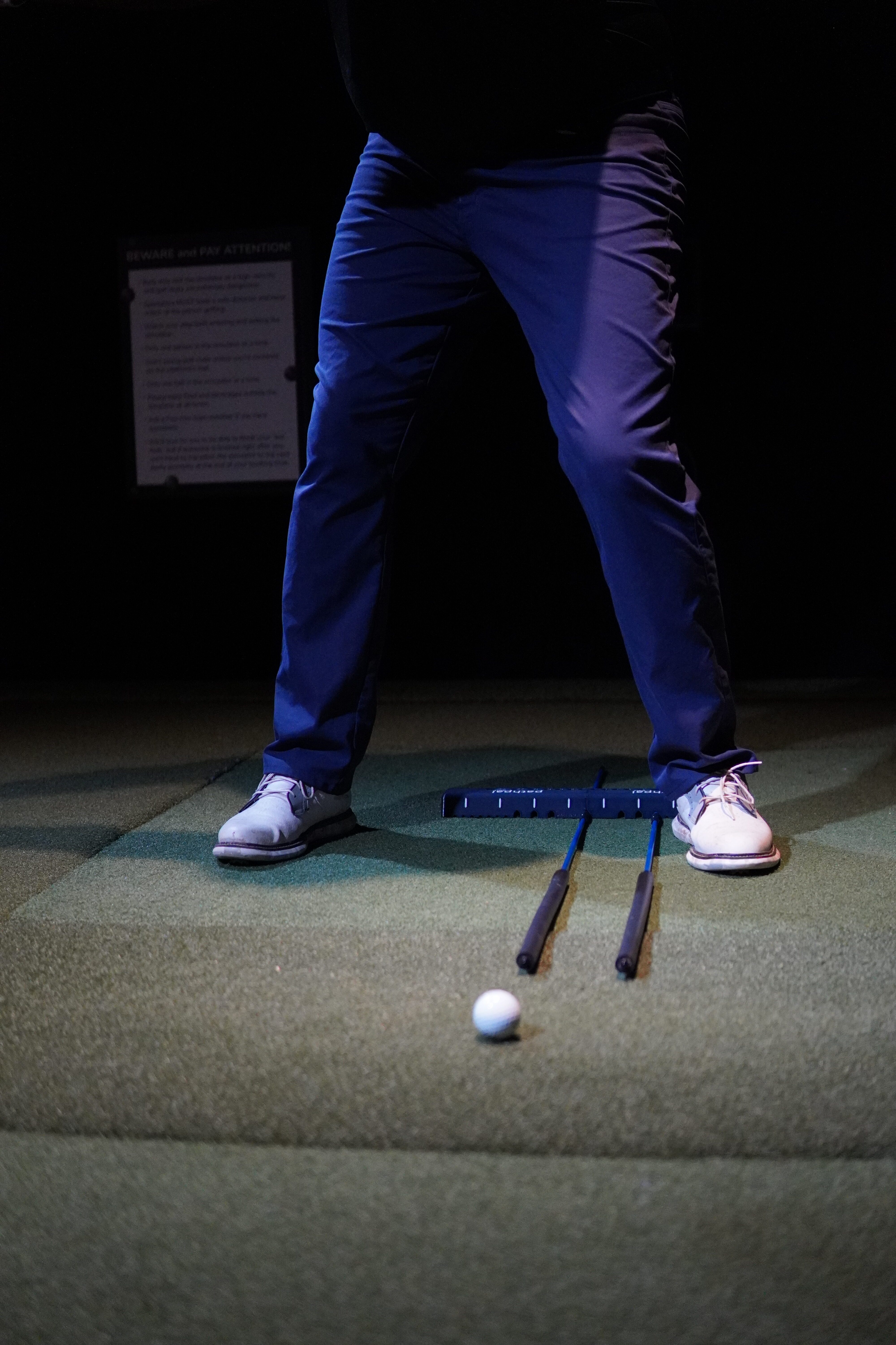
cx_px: 448
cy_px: 672
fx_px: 1680
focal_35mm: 45
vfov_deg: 43.6
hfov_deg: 29.9
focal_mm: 30
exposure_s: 1/3200
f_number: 1.4
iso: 3200
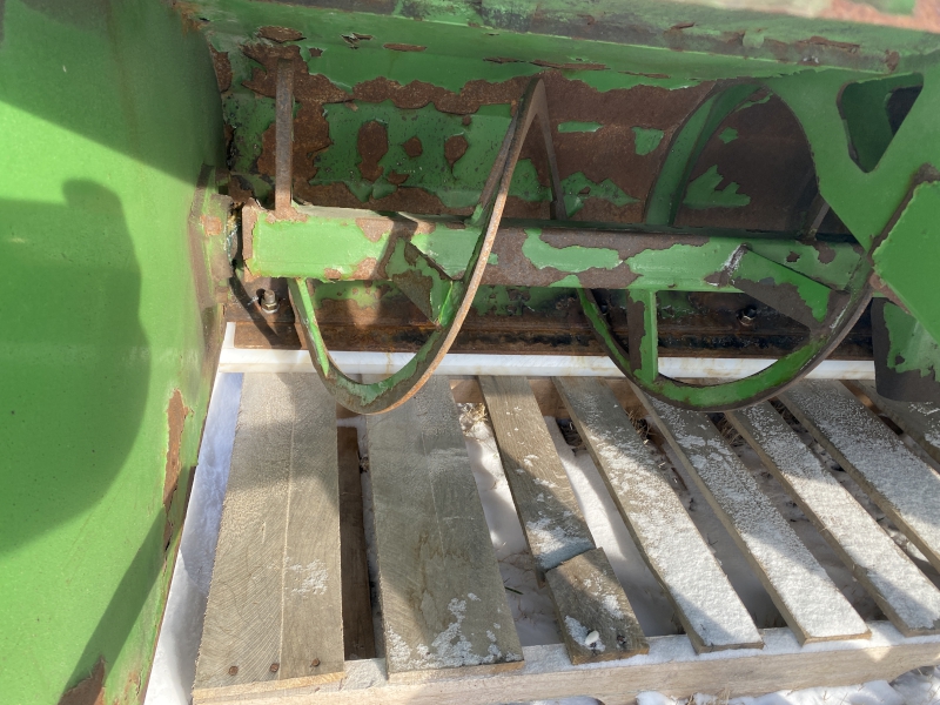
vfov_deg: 53.1
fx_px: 706
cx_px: 470
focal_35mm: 26
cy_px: 352
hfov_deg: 67.3
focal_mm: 4.25
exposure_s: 1/233
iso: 32
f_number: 1.8
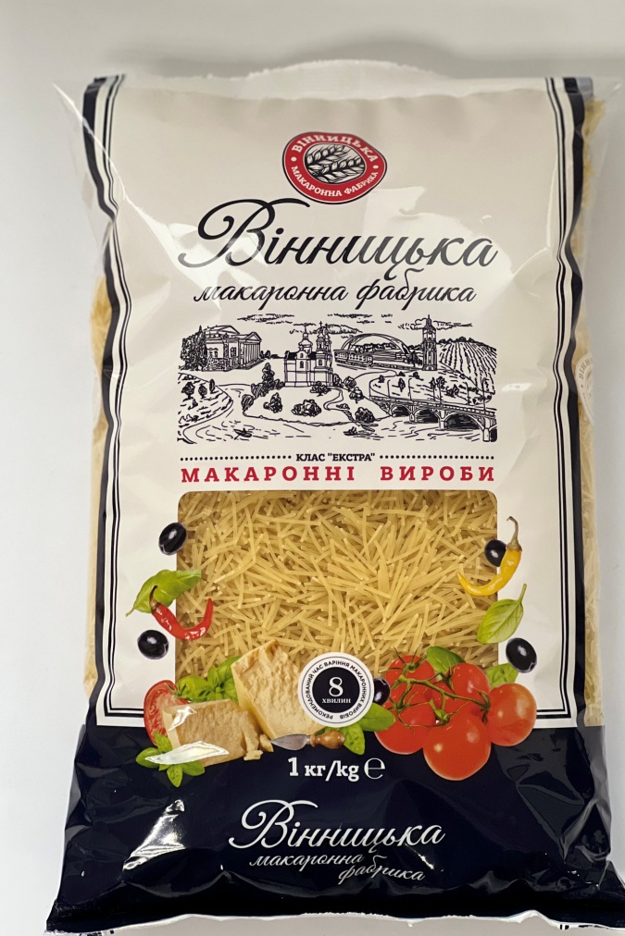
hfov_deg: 16.9
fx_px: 2108
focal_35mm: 81
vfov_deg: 25.1
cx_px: 348
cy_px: 470
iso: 250
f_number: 2.8
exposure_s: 1/105
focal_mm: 9
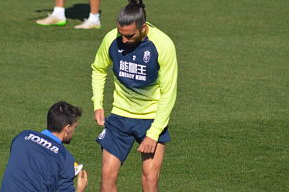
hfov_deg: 3.3
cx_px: 112
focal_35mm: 622
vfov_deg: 2.2
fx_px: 4988
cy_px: 80
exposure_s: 1/2000
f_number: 7.1
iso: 400
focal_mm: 300
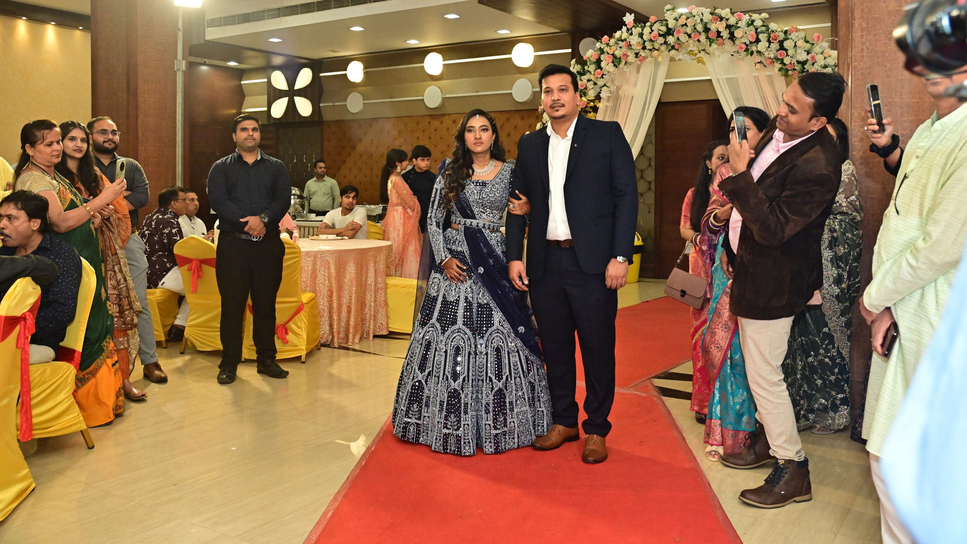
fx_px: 820
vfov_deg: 36.5
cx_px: 484
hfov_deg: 61.0
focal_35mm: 32
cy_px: 217
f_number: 5
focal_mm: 30
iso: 2500
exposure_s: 1/200
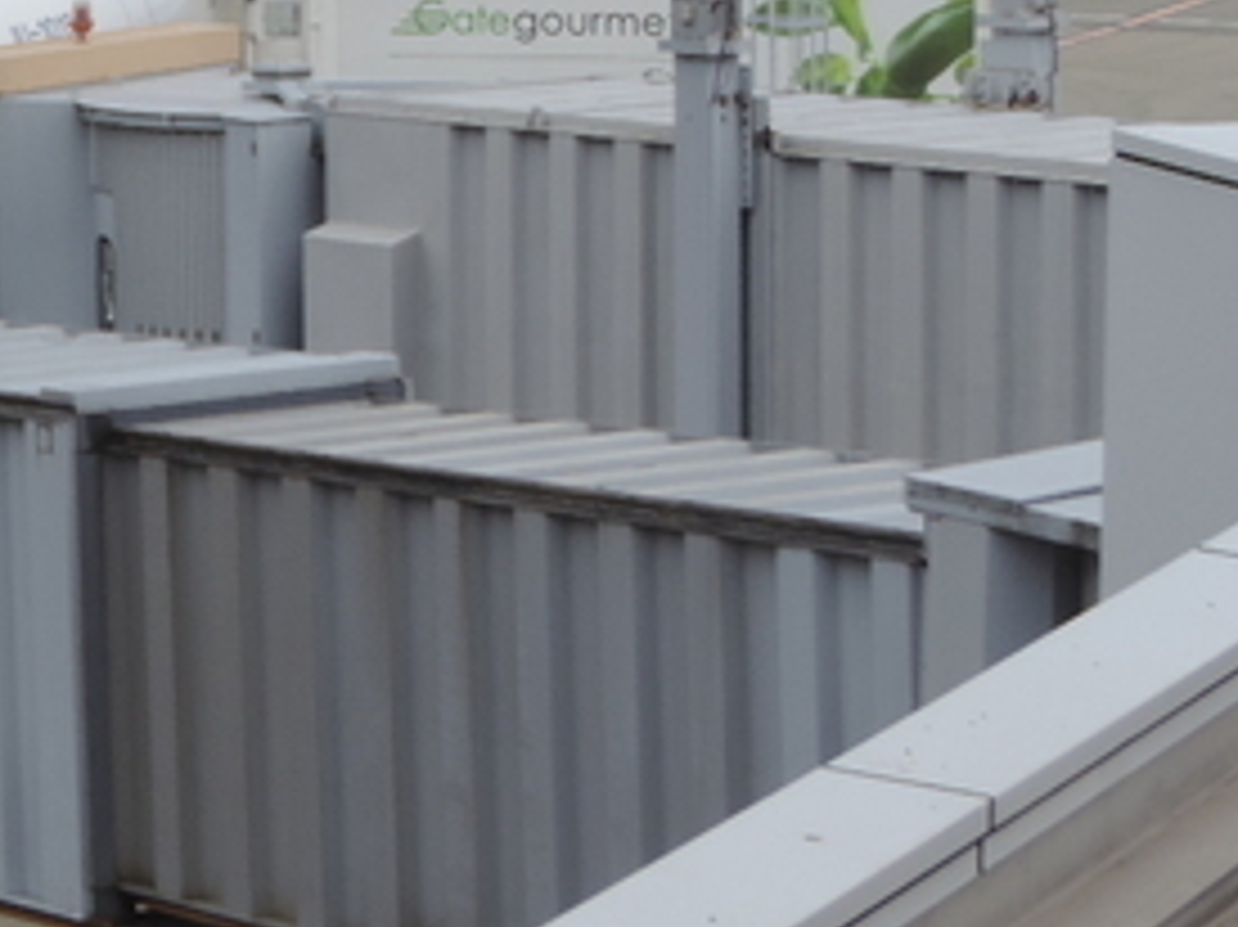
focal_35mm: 160
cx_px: -378
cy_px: -171
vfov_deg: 9.2
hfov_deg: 12.0
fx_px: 5720
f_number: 3.7
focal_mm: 9.8
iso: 80
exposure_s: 1/100
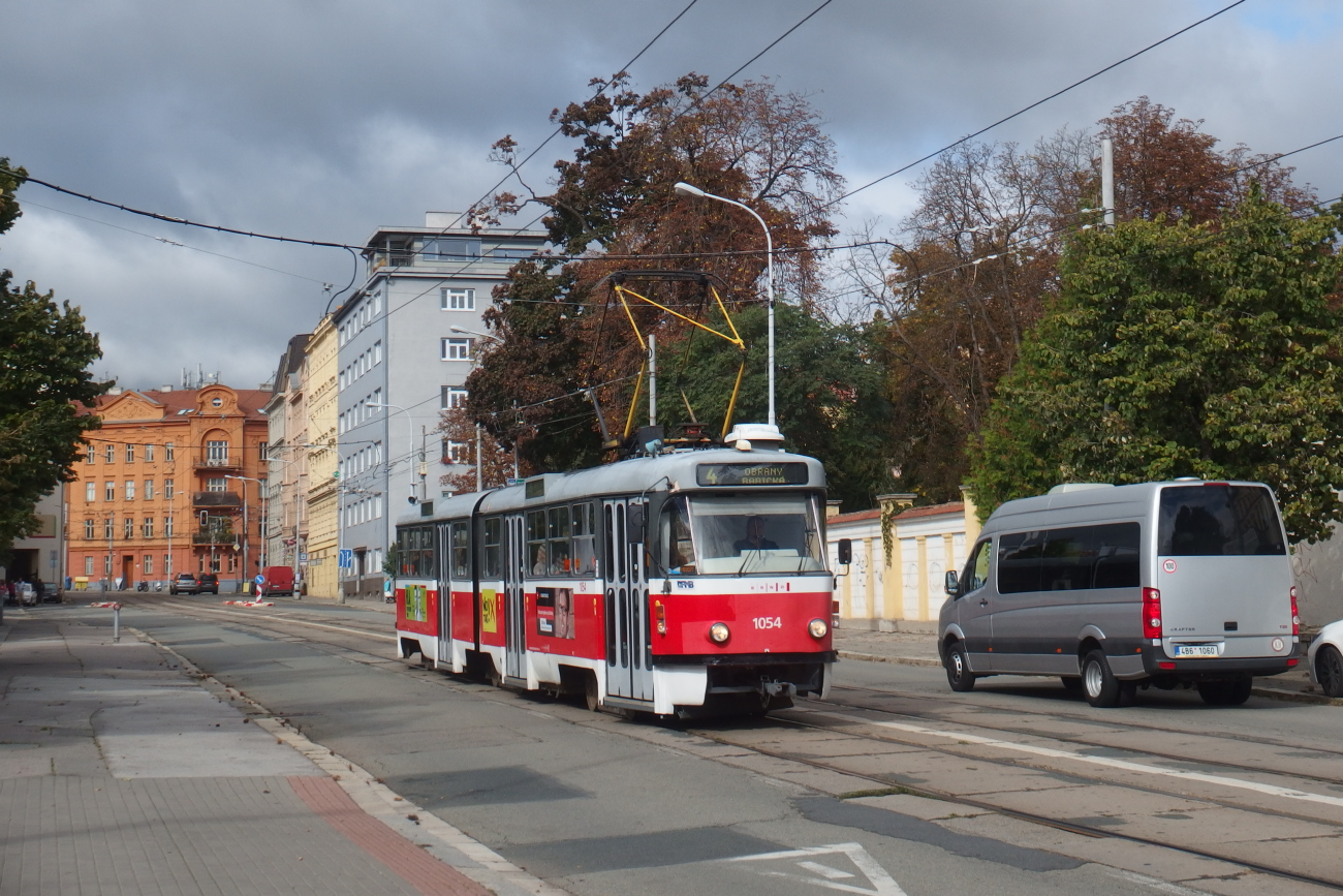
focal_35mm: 62
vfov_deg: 21.9
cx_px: 672
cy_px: 448
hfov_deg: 32.4
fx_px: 2313
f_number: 5.6
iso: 100
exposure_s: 1/640
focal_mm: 11.1
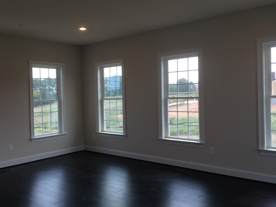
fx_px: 271
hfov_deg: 53.8
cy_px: 99
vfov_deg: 41.8
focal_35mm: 34
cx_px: 120
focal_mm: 4.15
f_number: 2.2
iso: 32
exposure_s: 1/120
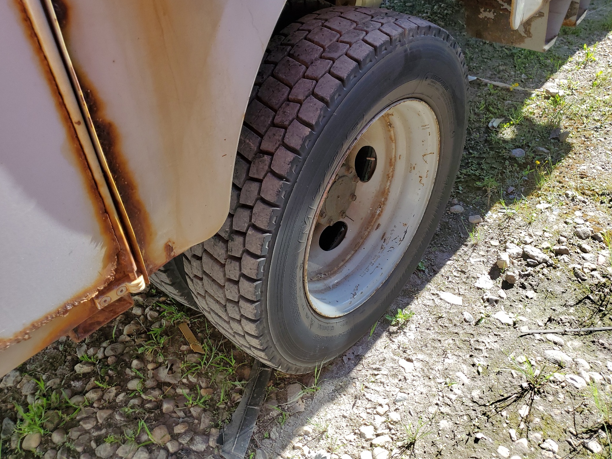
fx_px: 477
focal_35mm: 27
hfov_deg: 65.3
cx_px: 315
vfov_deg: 51.4
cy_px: 224
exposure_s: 1/667
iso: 50
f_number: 1.5
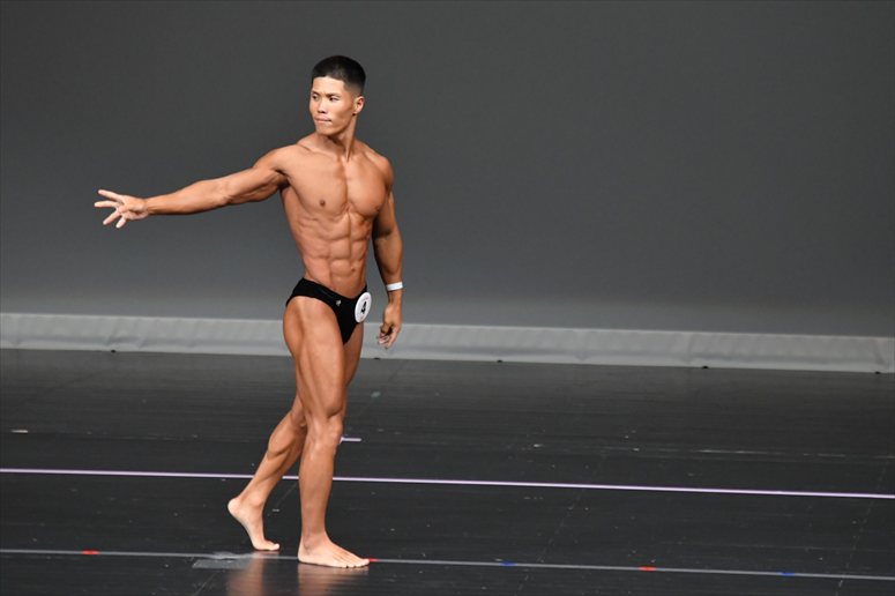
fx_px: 9318
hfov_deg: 5.5
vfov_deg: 3.7
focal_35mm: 375
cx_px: 448
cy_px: 298
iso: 4000
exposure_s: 1/400
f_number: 5.6
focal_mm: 250
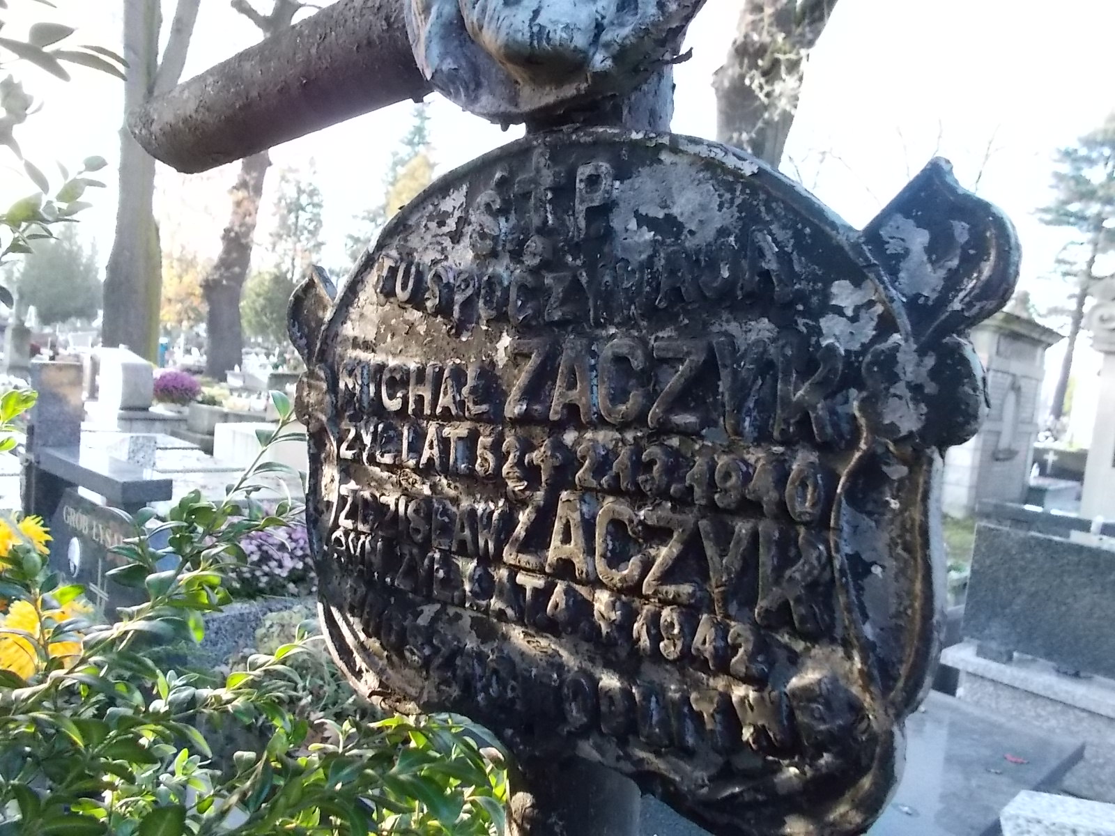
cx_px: 558
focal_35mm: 26
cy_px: 418
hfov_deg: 67.3
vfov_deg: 53.1
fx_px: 837
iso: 400
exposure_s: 1/125
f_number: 3.2
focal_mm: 4.6
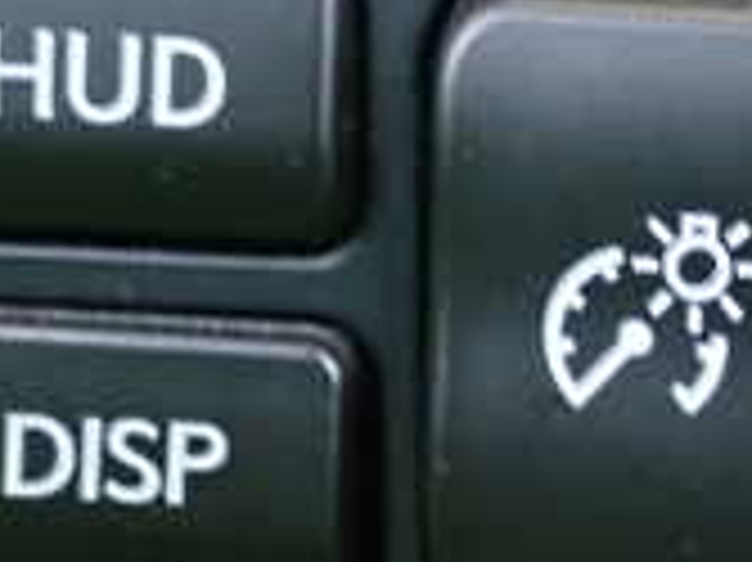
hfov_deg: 12.4
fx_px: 3430
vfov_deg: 9.3
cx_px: 684
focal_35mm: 158
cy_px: 531
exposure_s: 1/15
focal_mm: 7.84
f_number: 2.9
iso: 800
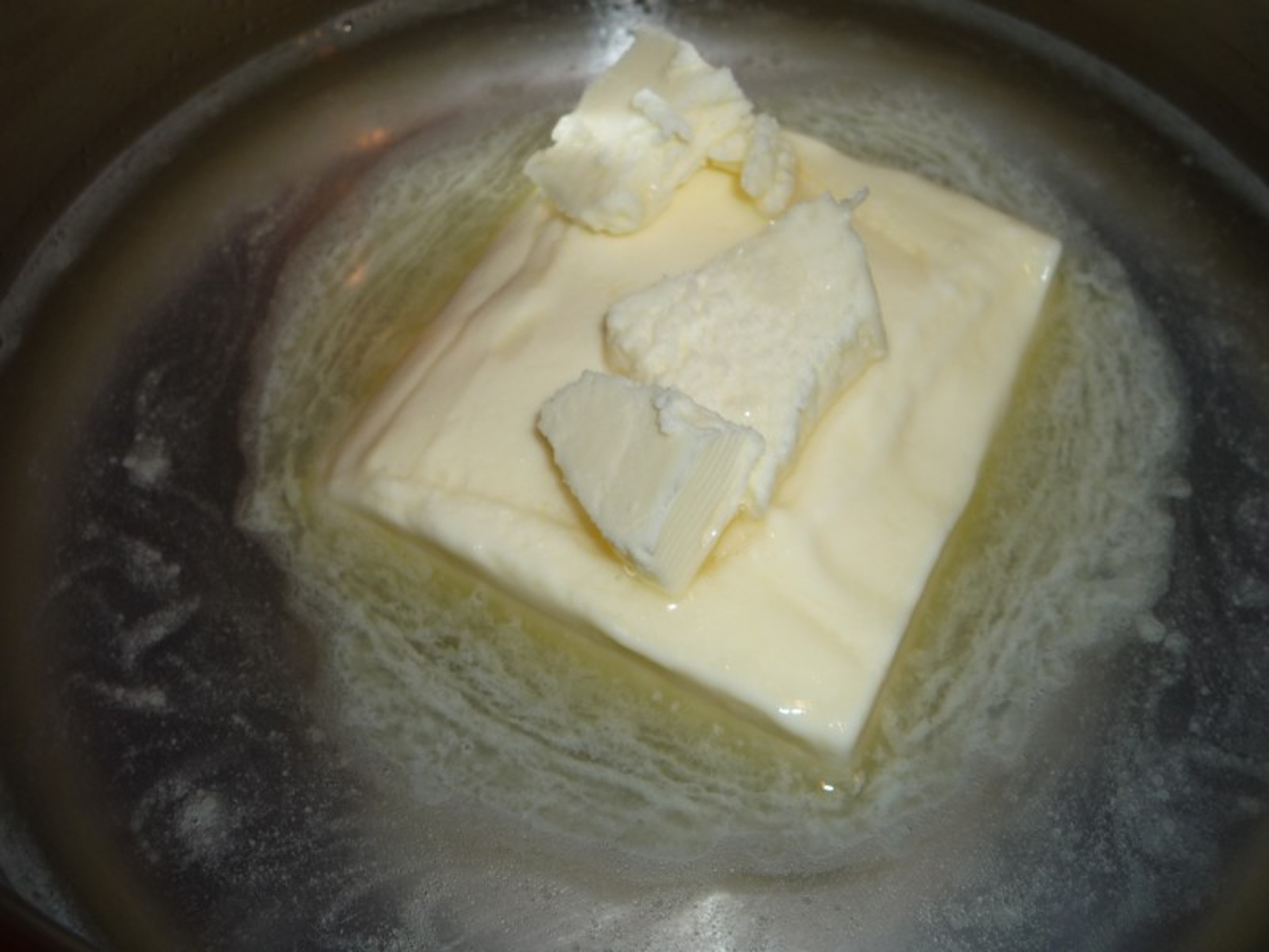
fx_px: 1576
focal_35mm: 43
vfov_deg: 33.6
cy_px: 476
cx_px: 634
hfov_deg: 43.9
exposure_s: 1/30
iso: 100
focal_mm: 7.5
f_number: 4.5
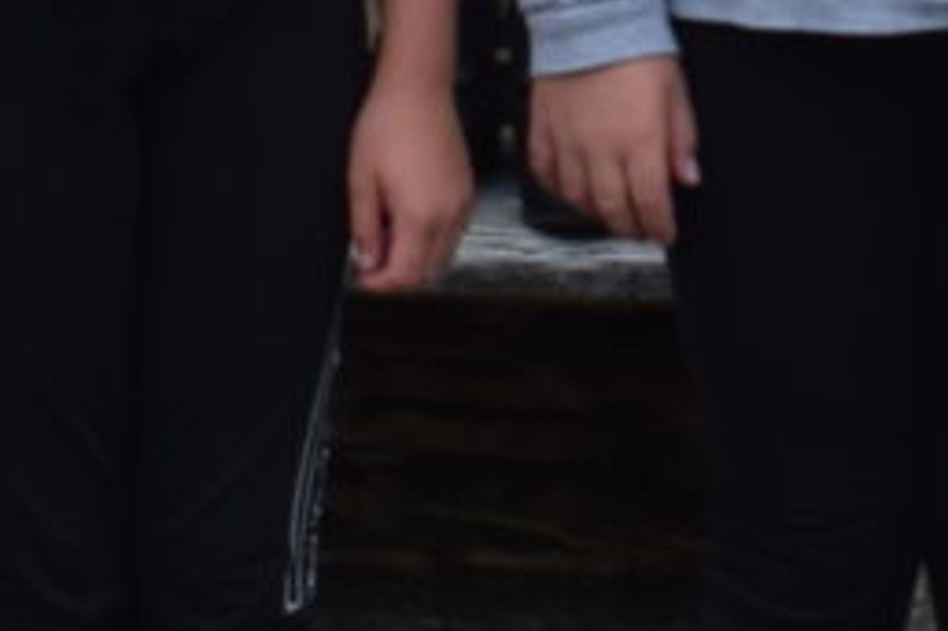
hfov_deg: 7.5
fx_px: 7236
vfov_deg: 4.9
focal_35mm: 275
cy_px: -563
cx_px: 996
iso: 200
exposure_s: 1/400
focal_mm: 23
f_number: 7.1
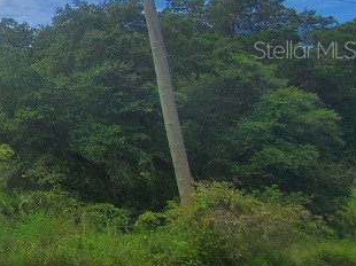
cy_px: 49
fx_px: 442
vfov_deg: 32.5
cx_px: -226
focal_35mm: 43
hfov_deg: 25.7
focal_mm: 1.8
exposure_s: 1/1700
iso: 50
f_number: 2.2
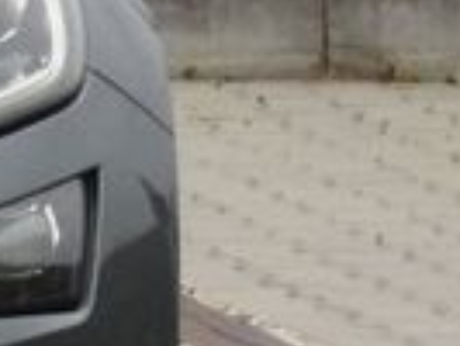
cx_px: -1186
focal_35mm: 770
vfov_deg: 1.9
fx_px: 10242
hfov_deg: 2.5
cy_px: 107
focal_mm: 17.9
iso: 250
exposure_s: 1/80
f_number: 5.6
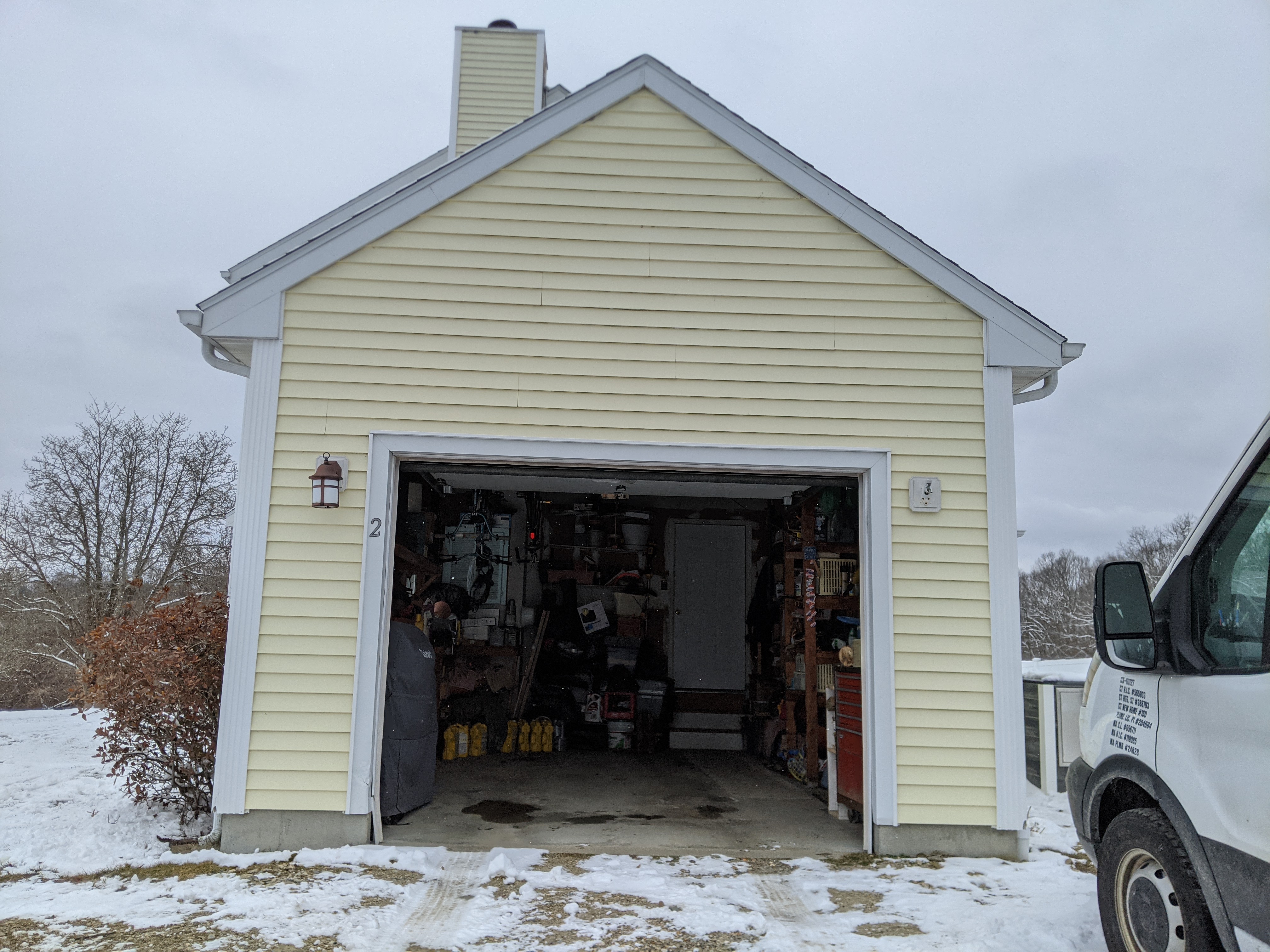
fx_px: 991
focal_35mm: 27
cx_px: 635
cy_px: 476
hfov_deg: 65.3
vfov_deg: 51.4
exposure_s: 1/2347
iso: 68
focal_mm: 4.44
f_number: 1.8
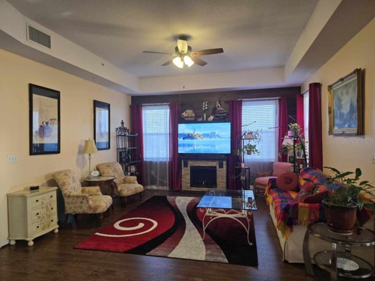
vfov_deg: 58.9
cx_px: 188
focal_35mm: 23
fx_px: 249
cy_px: 140
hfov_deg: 73.9
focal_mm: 6.3
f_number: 1.7
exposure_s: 1/120
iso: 250
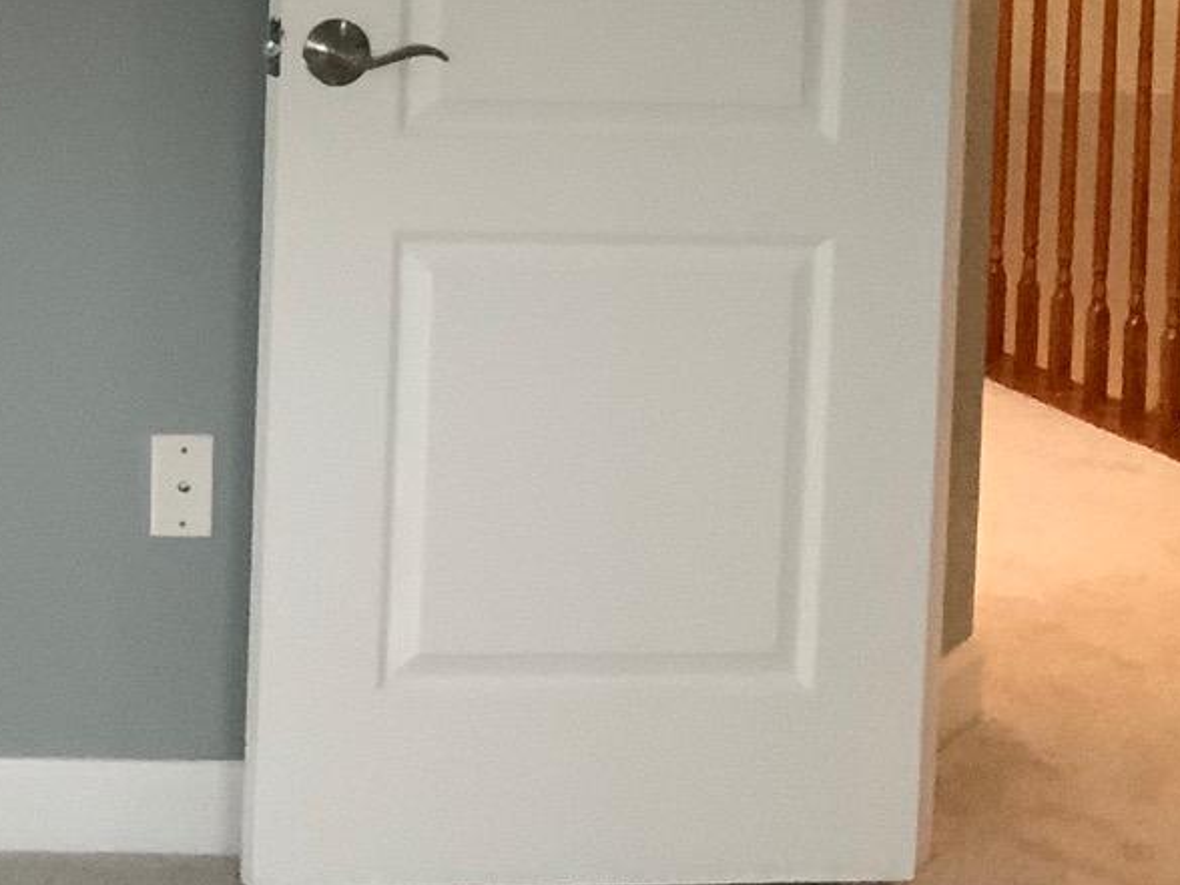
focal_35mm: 101
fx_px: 3443
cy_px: -329
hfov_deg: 17.2
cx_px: -672
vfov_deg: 14.0
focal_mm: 3
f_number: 1.8
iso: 320
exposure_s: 1/45
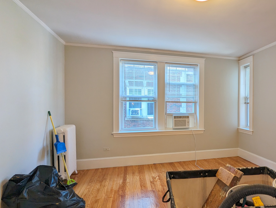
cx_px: 184
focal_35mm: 22
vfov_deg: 61.2
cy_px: 108
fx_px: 176
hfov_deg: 74.0
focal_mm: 2.35
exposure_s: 1/120
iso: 116
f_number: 2.2
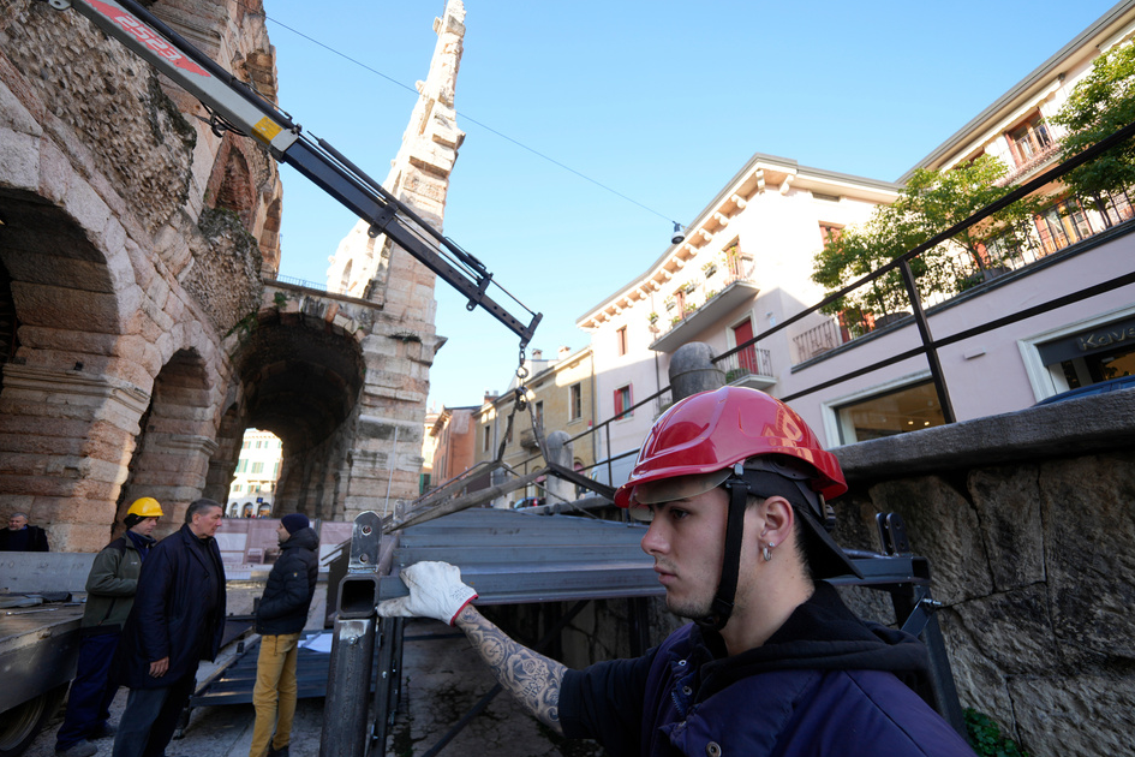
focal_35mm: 13
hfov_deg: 108.2
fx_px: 410
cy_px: 402
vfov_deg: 85.3
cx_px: 530
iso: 200
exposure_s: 1/250
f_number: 4.5
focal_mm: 12
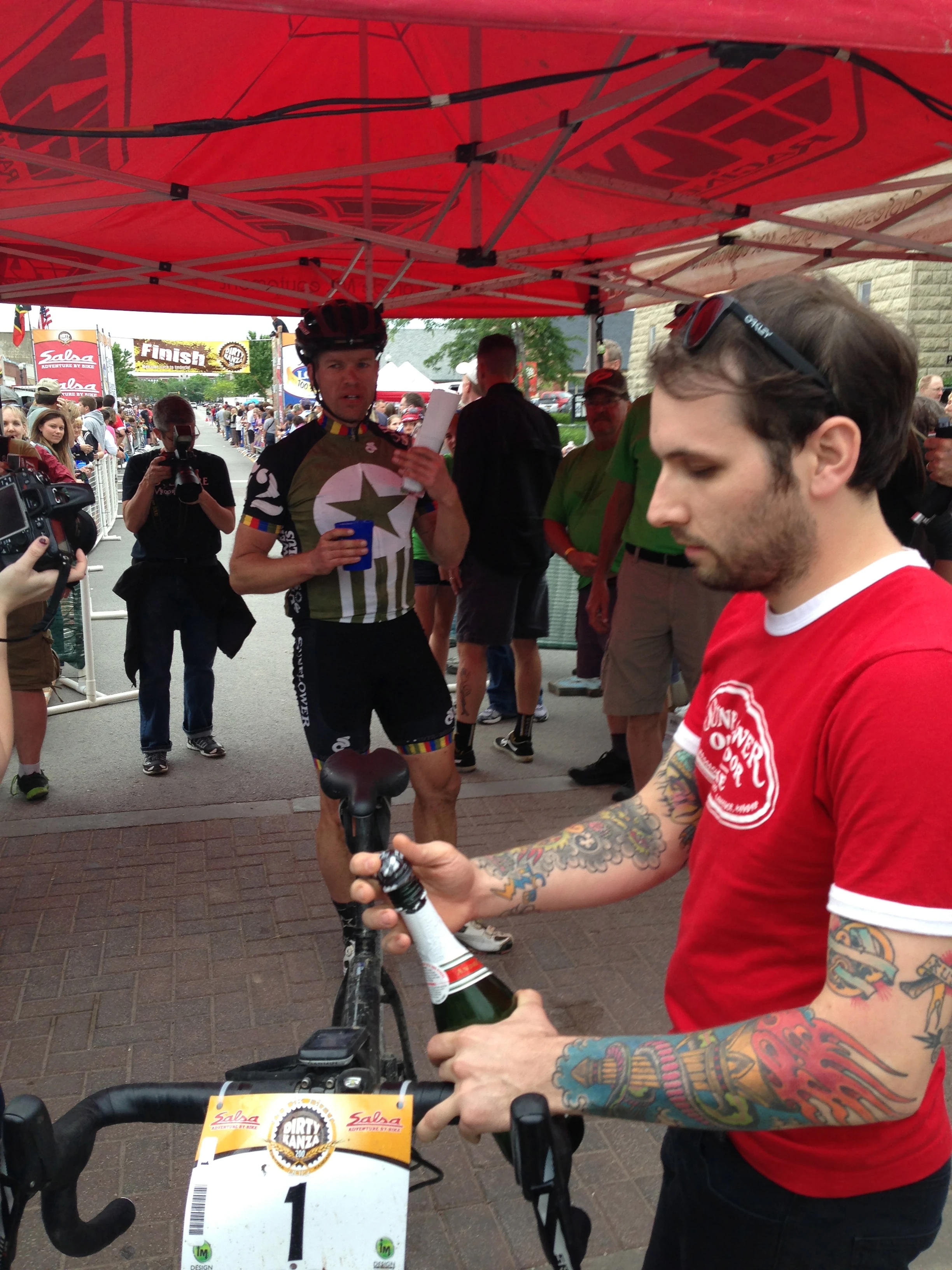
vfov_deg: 55.4
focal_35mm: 33
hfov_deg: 42.9
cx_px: 476
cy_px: 635
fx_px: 1210
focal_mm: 4.13
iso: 50
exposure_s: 1/161
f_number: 2.4
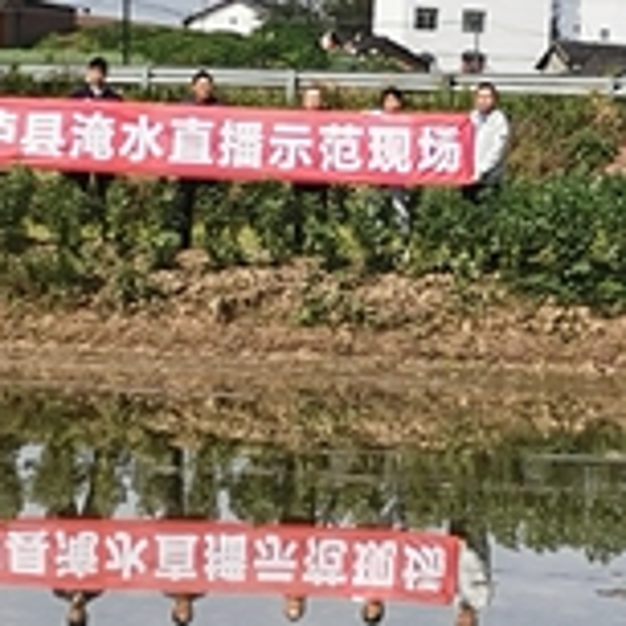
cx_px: 548
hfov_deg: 9.1
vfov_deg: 9.1
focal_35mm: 192
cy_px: 229
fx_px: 3928
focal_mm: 4.75
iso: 50
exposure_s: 1/1484
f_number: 1.8
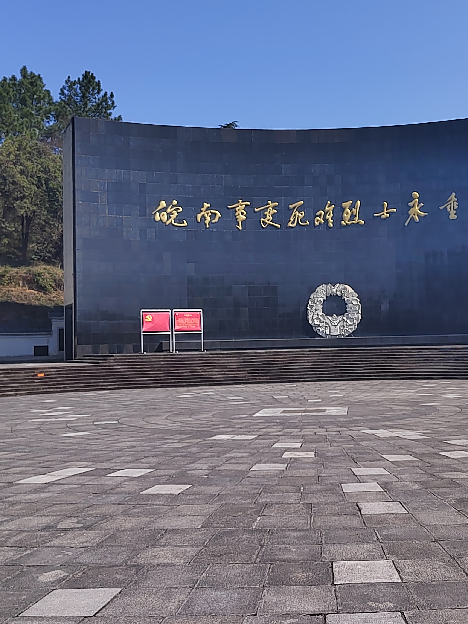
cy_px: 310
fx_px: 775
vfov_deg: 43.8
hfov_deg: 33.1
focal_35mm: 43
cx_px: 341
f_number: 1.9
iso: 250
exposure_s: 1/2035
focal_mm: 5.52
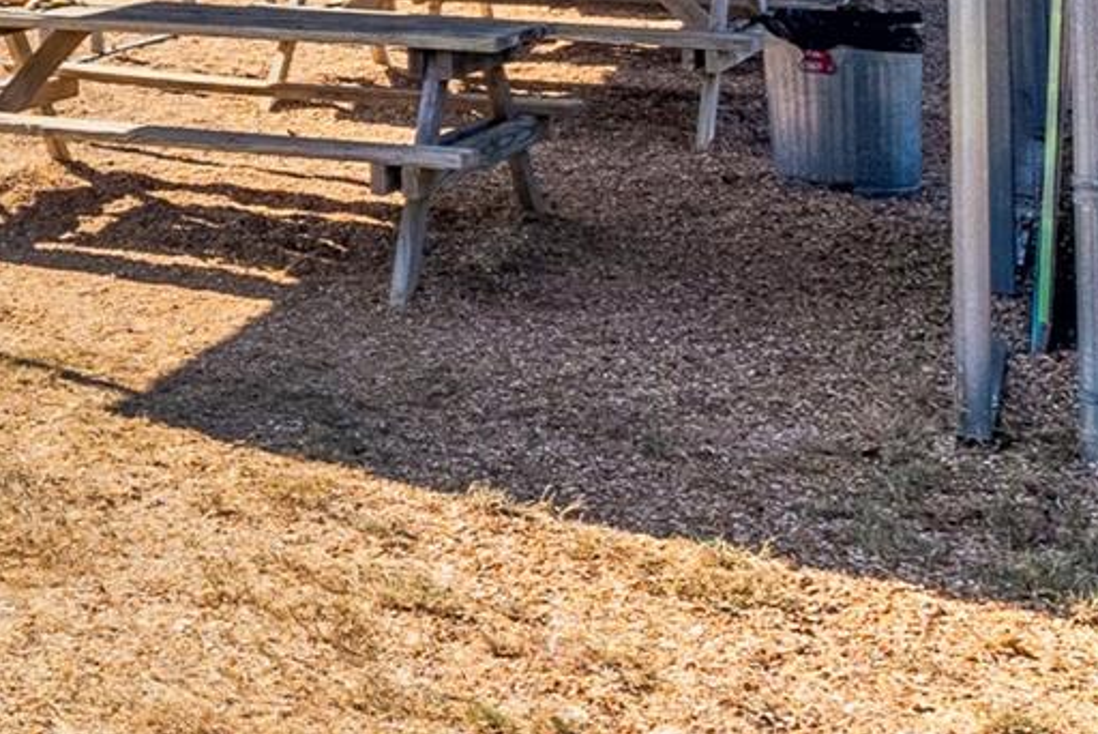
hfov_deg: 22.0
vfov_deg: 19.5
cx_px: -793
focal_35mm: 64
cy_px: -235
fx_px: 1953
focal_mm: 16
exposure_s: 1/200
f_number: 8
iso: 200
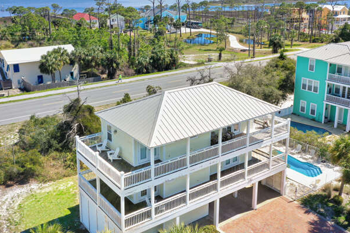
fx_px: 350
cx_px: 181
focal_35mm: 36
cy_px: 115
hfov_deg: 53.1
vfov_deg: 36.9
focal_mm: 10.26
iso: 100
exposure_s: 1/320
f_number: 5.6
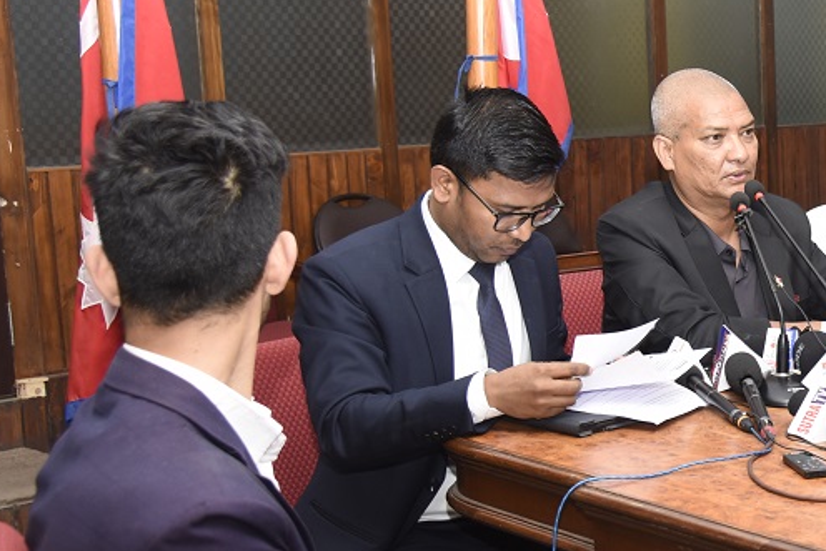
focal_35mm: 75
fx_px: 1721
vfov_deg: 18.2
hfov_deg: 24.6
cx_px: 974
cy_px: 298
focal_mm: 31
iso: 500
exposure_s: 1/125
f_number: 4.5
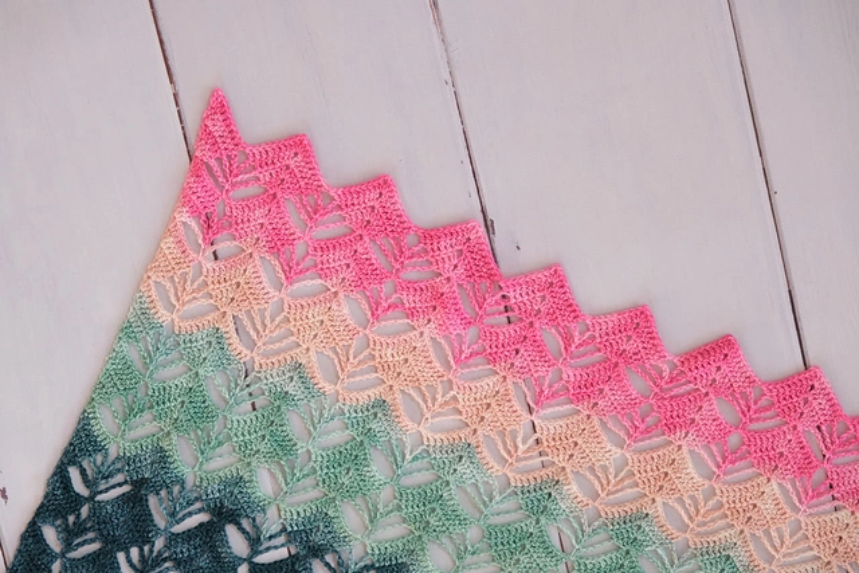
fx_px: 2577
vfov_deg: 12.7
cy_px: 286
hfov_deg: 18.9
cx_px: 430
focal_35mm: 108
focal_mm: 72.1
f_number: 4
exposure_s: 1/210
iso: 5000
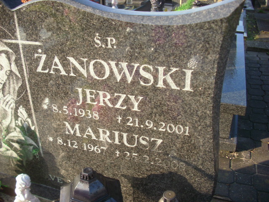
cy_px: 101
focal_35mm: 37
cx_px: 134
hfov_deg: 50.1
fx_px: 288
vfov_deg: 38.7
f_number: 5.6
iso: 50
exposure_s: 1/61
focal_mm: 6.2
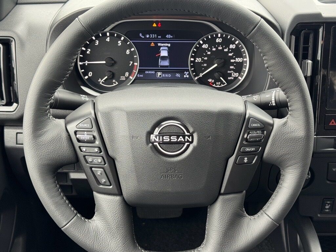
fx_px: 466
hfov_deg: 39.7
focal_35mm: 48
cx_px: 168
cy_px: 126
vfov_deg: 30.3
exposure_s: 1/60
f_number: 1.78
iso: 100
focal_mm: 6.76
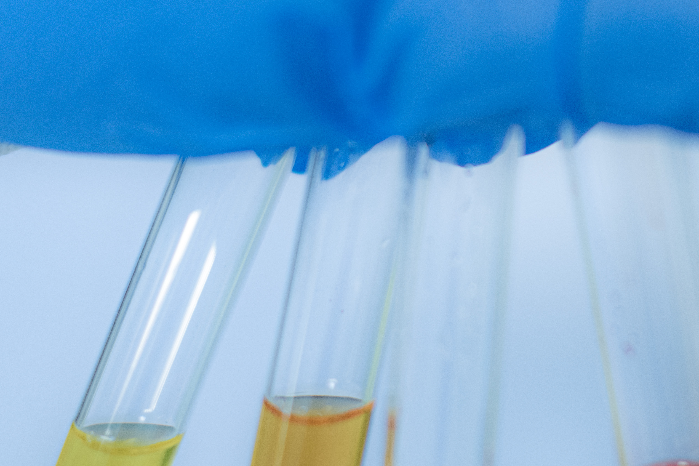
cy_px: 133
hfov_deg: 15.2
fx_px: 2621
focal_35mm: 135
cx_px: 431
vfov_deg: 10.1
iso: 250
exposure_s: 1/80
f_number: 2.2
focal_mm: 50
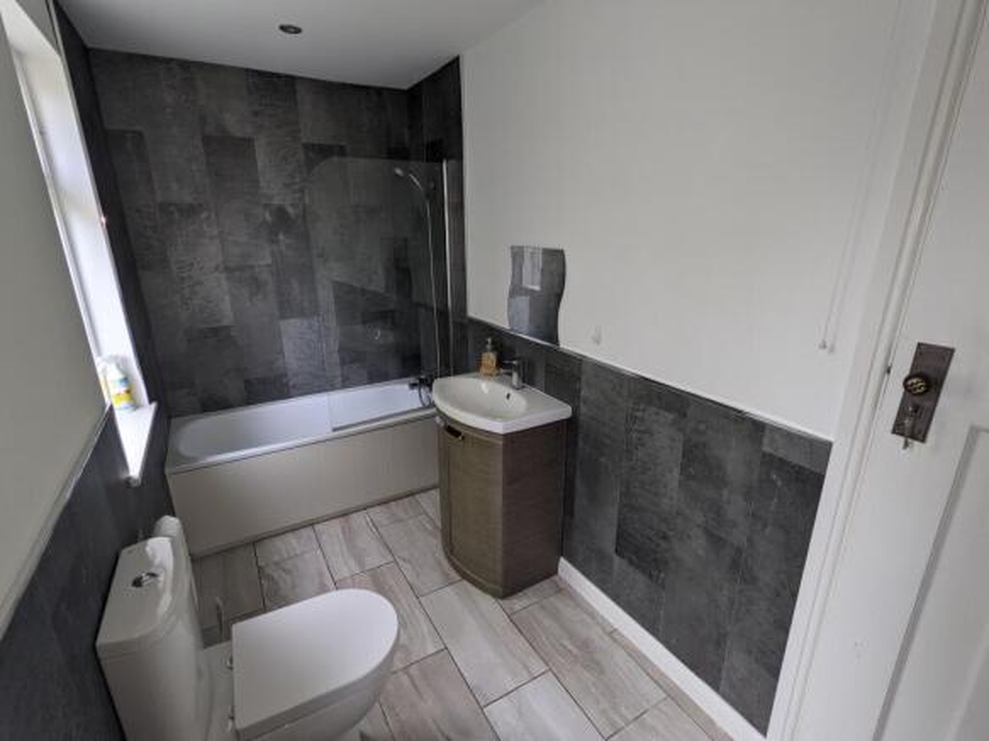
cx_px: 494
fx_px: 457
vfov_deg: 78.1
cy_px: 370
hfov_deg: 94.5
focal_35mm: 16
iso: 120
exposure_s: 1/90.1
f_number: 2.2
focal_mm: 2.22
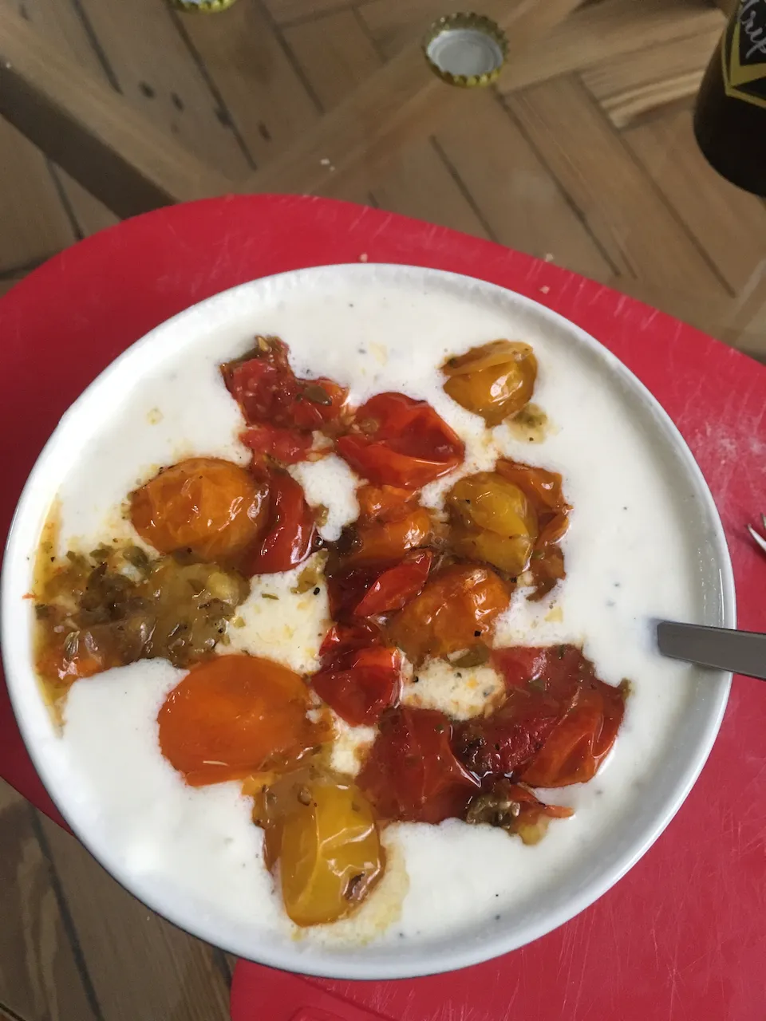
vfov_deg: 61.7
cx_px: 383
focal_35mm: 29
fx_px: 856
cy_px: 510
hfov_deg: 48.2
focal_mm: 4.15
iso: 200
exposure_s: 1/17
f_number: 2.2
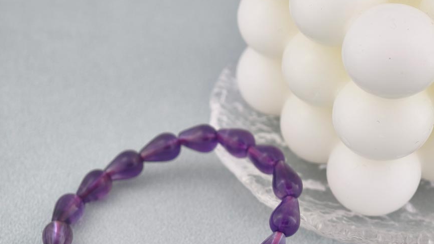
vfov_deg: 9.7
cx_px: 218
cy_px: 211
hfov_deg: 17.3
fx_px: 1427
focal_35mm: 124
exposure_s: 1/160
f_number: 2.67
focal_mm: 22.48
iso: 125
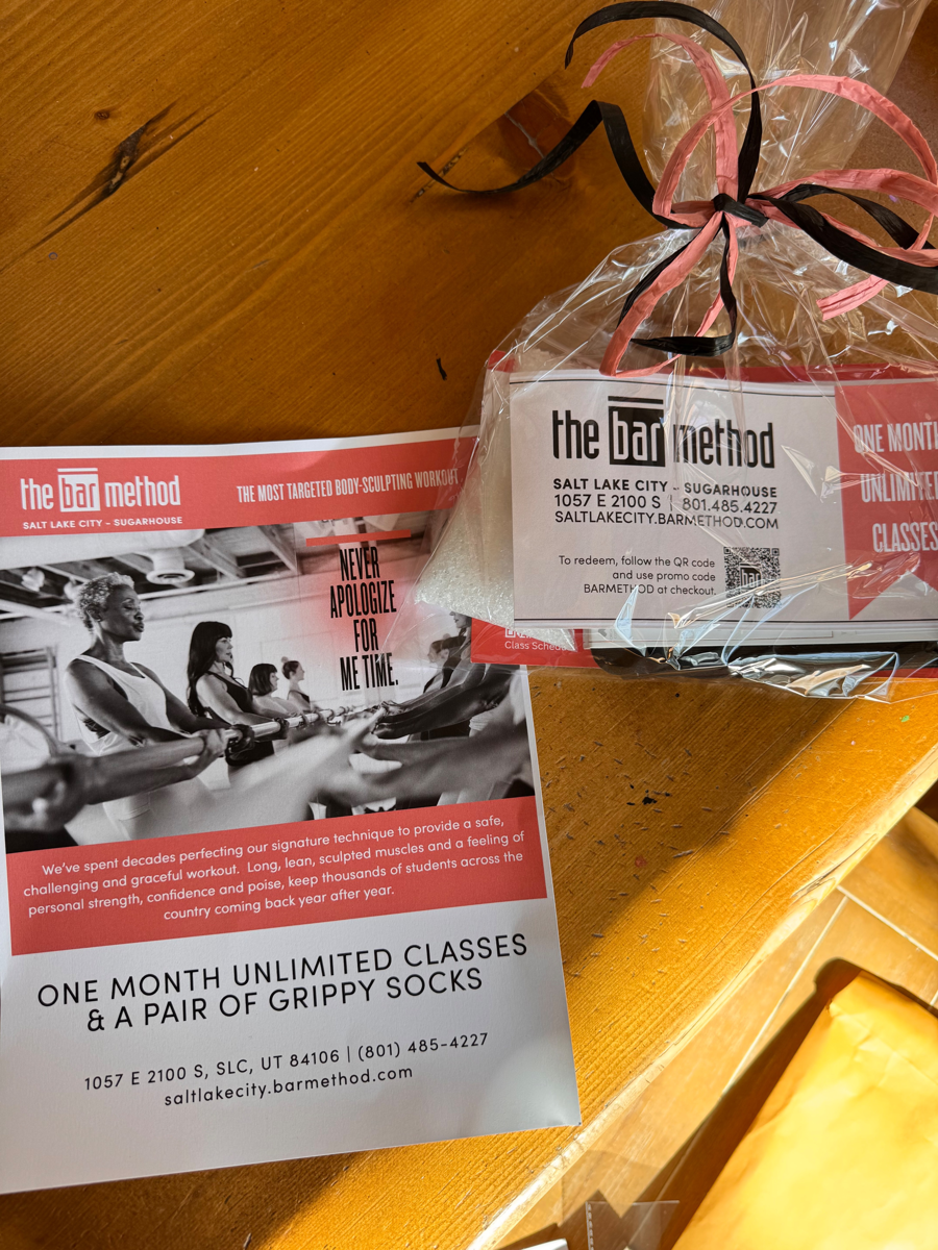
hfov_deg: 56.8
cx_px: 469
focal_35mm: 24
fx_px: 867
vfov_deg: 71.6
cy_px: 625
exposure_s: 1/207
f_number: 1.78
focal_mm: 6.76
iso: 64
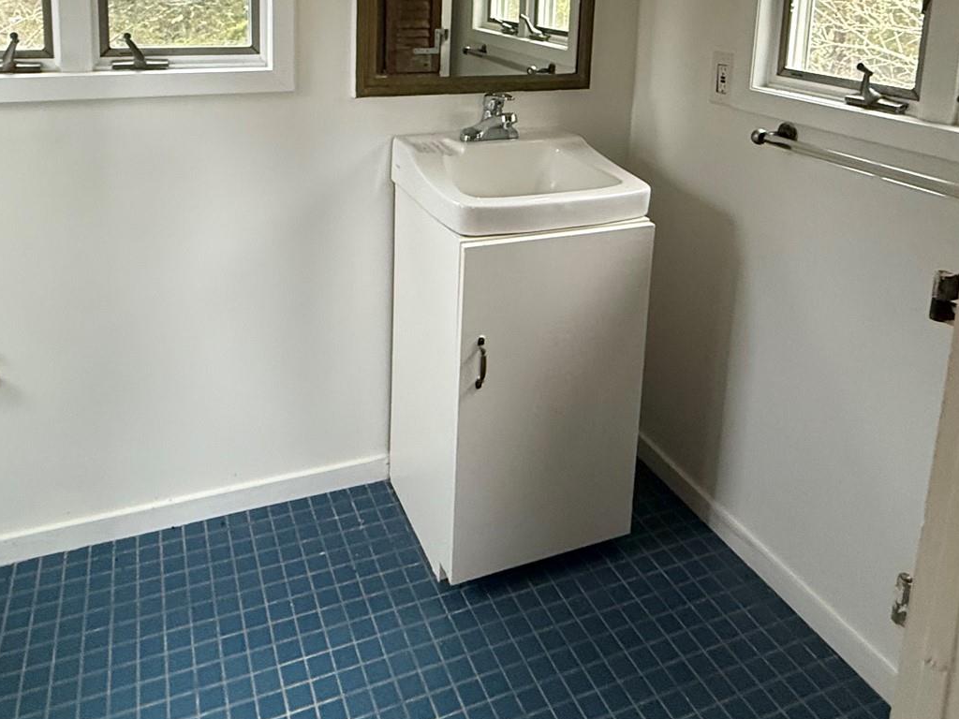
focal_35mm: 28
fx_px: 776
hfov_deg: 63.4
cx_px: 445
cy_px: 89
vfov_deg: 45.6
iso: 400
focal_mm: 2.22
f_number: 2.2
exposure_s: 1/68
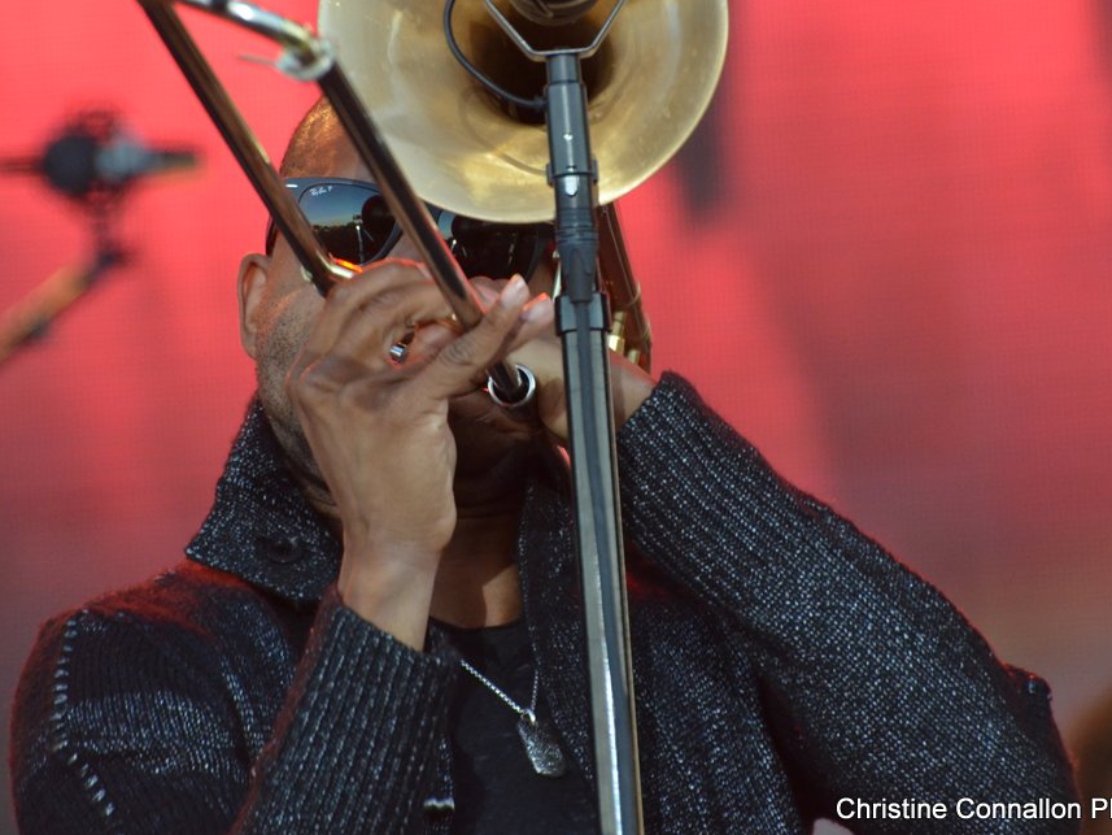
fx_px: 16193
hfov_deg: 3.9
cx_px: 507
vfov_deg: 3.0
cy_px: 341
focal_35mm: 504
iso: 1600
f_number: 5.6
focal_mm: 250
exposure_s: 1/400
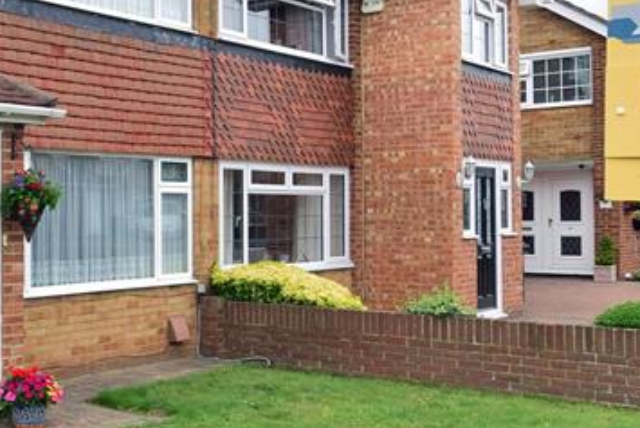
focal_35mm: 50
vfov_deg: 27.0
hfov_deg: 36.9
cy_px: 152
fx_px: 884
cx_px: 45
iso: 200
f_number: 7.1
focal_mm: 11.5
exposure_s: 1/200
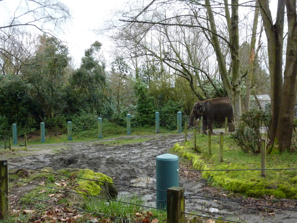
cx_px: 148
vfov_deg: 38.7
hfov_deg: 50.1
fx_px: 317
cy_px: 112
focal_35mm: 37
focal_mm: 6.1
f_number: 3.6
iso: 400
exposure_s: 1/400
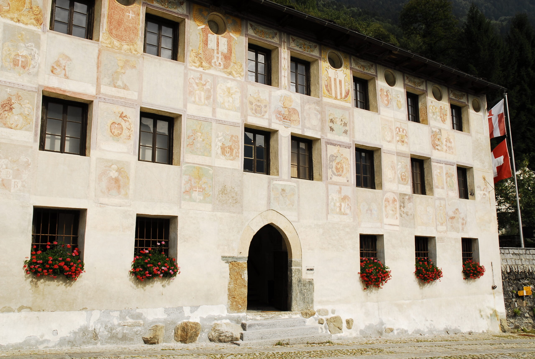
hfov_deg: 53.0
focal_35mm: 36
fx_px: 536
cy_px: 180
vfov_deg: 37.0
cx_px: 268
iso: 100
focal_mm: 24
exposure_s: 1/160
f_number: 8
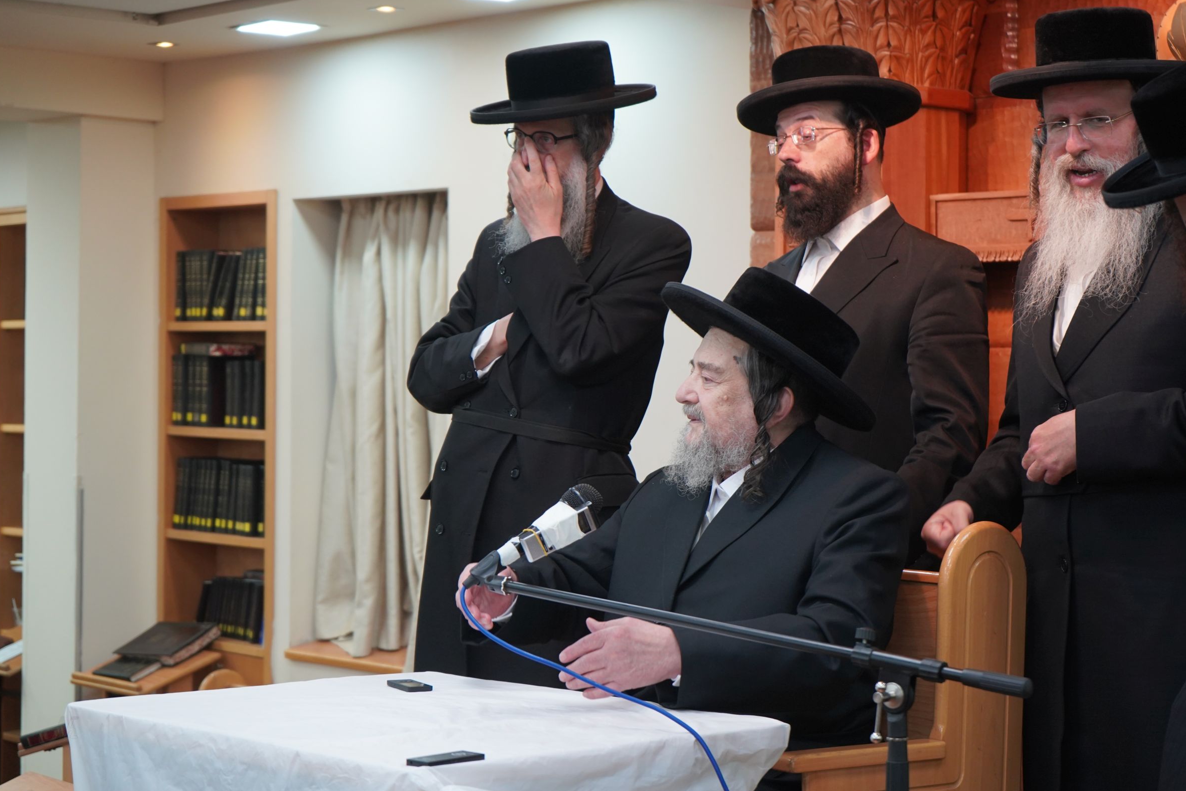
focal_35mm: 71
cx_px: 588
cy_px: 397
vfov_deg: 19.2
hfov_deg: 28.5
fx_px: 2339
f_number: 5.6
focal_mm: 70
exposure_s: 1/160
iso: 1600
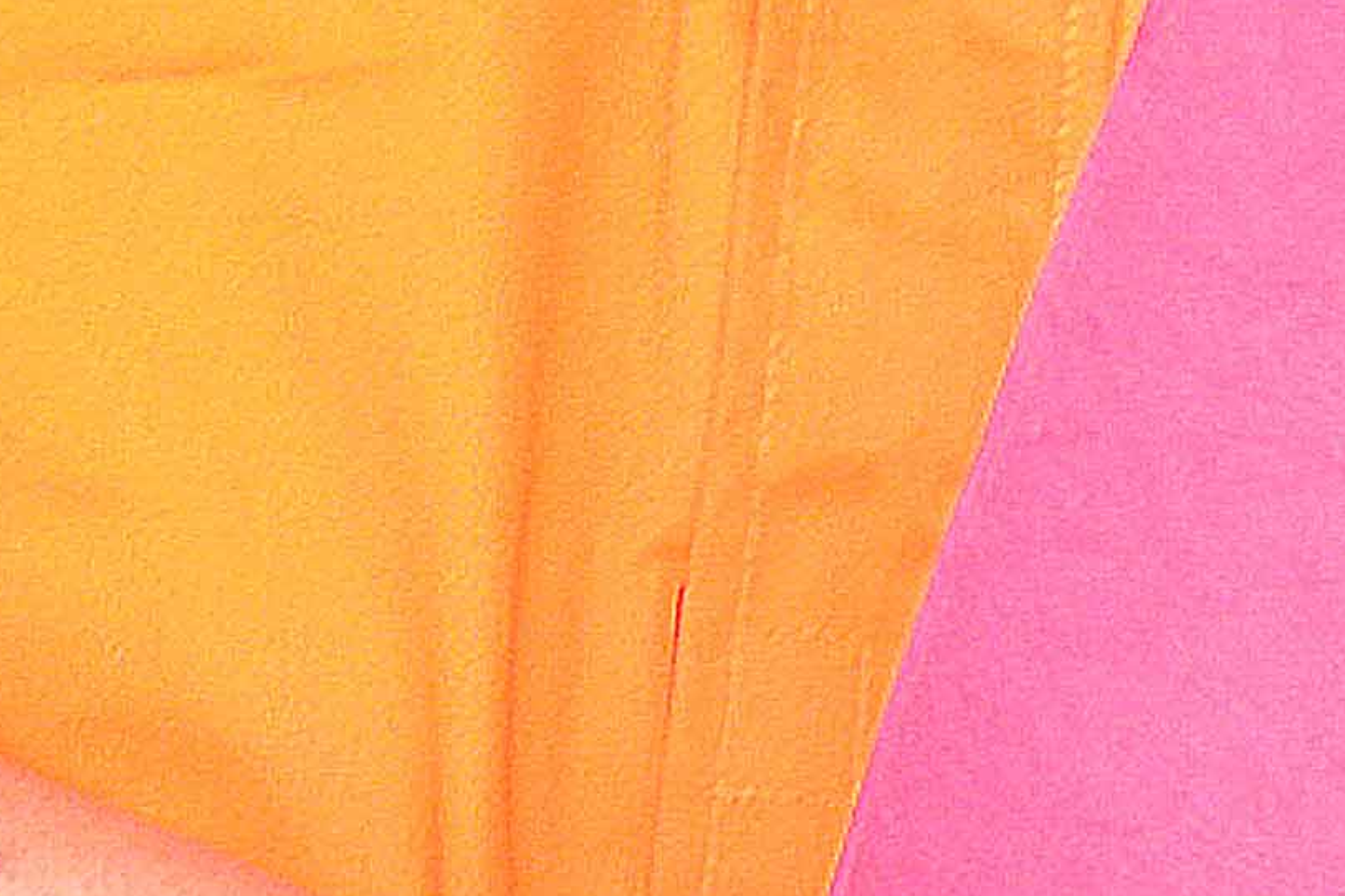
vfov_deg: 1.3
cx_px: 478
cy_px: -688
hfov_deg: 1.9
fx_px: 40123
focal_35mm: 1074
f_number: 3.5
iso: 1000
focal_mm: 145
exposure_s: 1/160
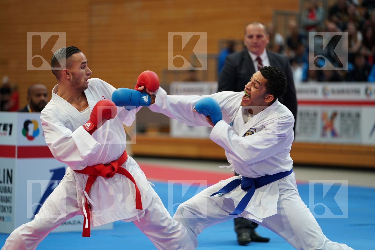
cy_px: 125
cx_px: 188
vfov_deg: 8.8
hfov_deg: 13.2
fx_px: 1625
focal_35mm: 156
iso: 2000
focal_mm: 156
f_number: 2.8
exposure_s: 1/1000
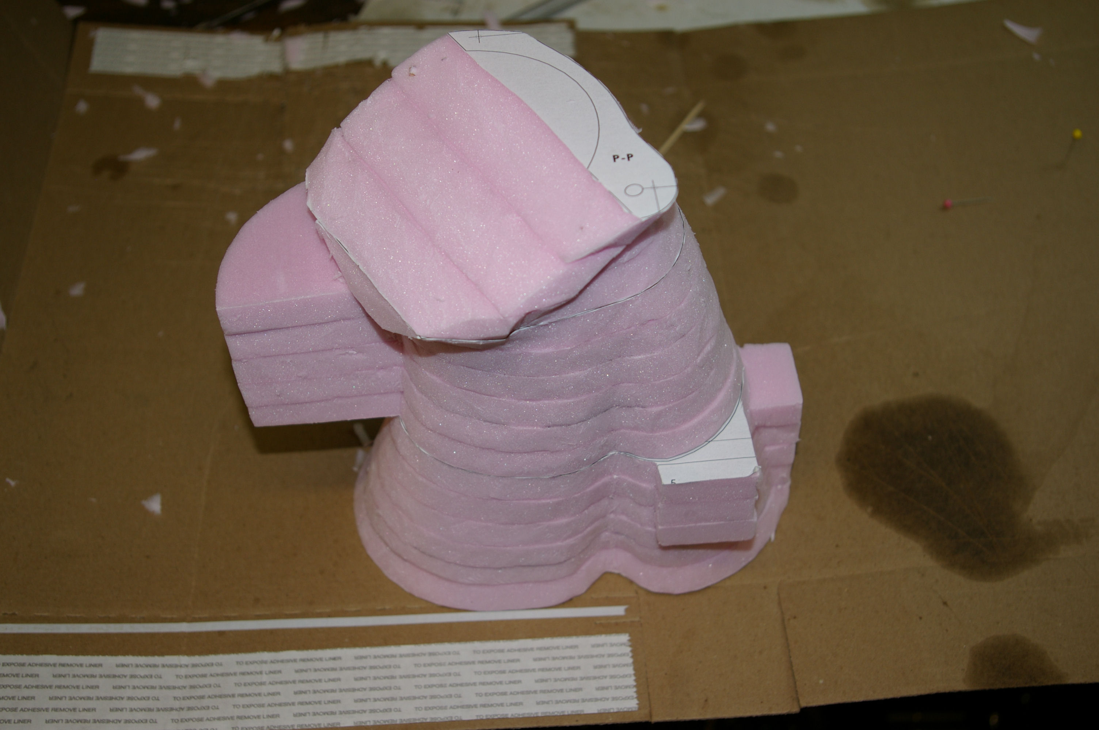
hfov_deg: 40.0
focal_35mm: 50
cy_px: 365
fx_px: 1510
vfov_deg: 27.2
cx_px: 550
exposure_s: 1/50
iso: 200
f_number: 4
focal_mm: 33
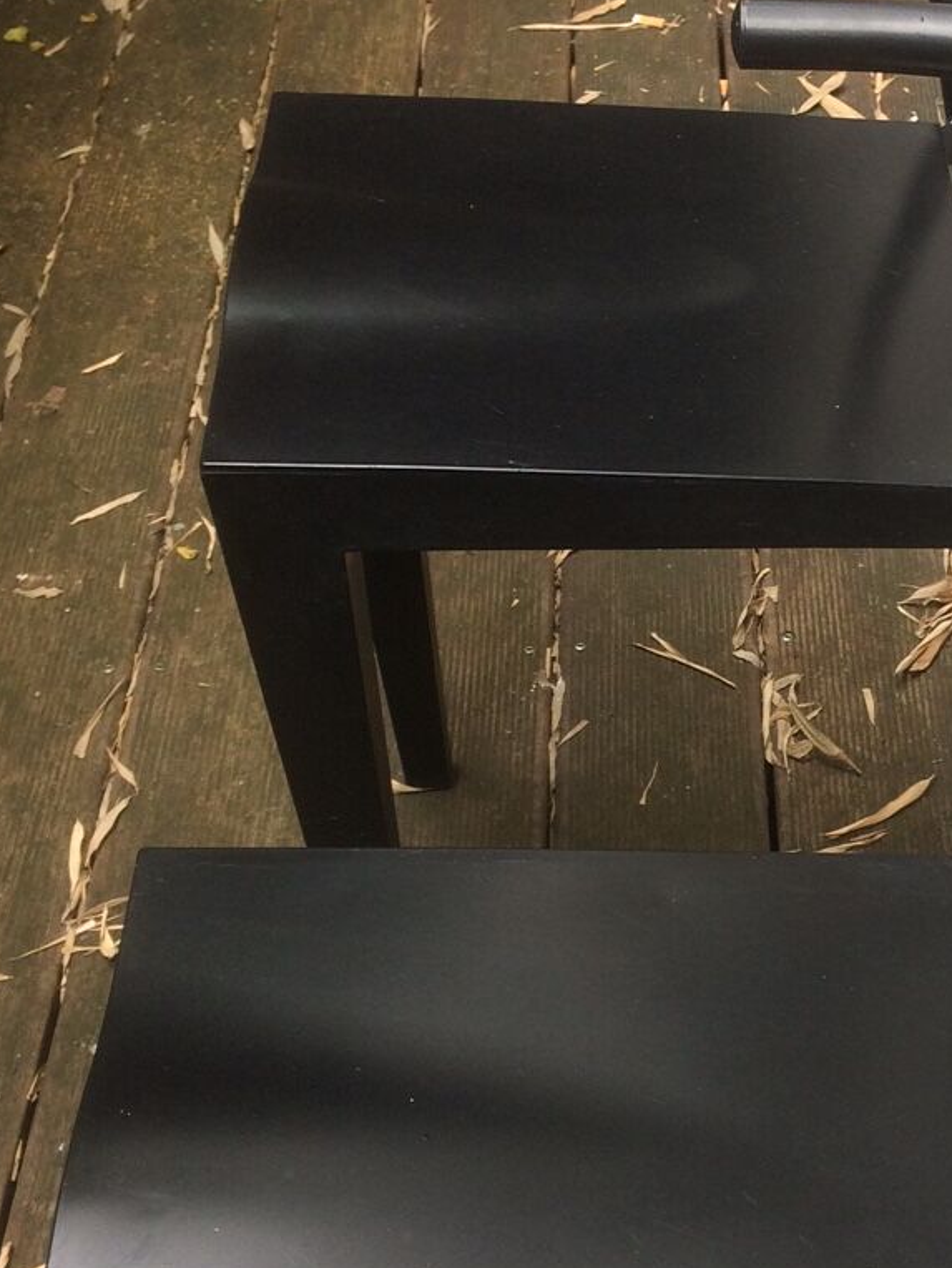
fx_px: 2272
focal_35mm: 62
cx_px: 793
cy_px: 864
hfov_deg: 23.2
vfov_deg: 30.9
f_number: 2.2
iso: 40
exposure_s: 1/100
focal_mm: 4.15
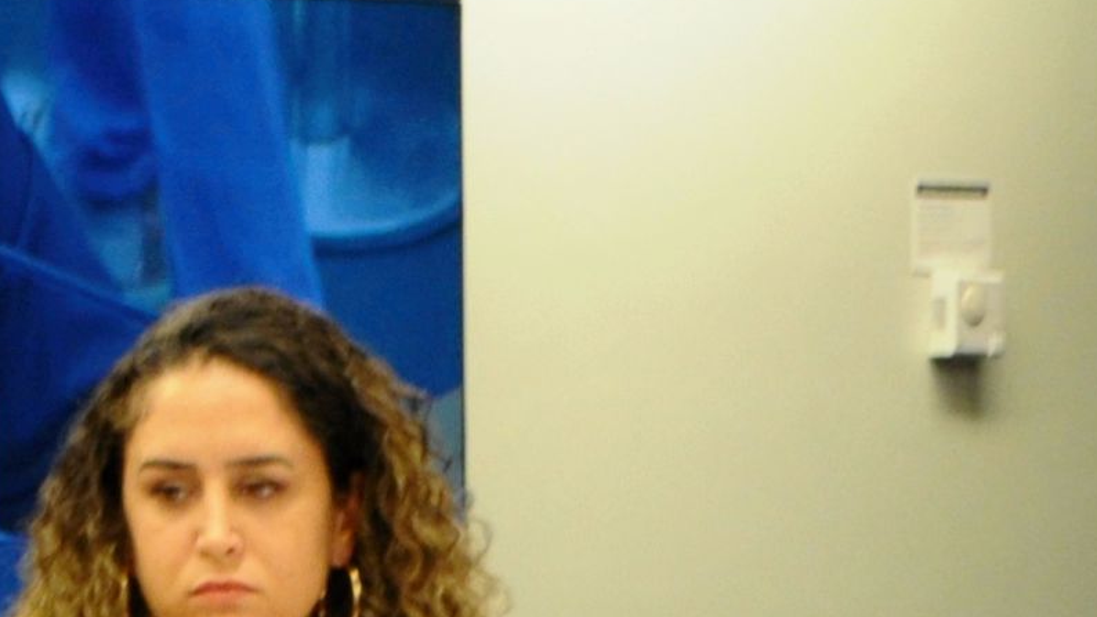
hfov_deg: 5.8
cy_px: 841
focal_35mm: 356
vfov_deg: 3.4
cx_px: -1625
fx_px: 10357
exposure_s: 1/40
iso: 800
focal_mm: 42
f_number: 5.3
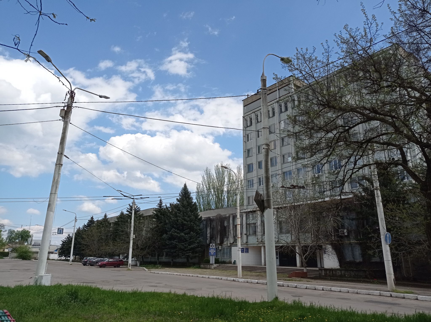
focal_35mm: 28
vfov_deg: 49.7
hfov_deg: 63.5
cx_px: 216
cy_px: 161
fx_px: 348
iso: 105
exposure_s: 1/3984
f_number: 1.79
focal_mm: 4.74
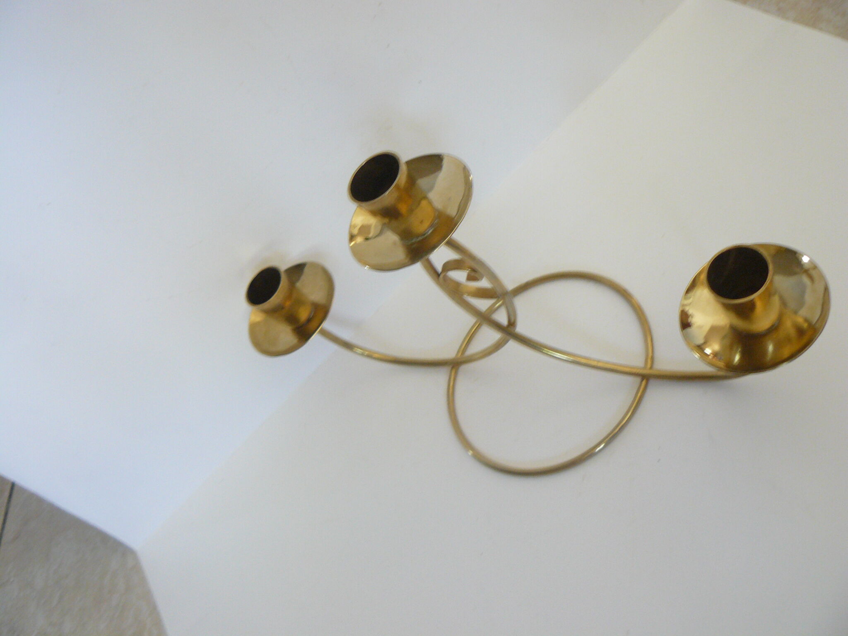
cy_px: 318
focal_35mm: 36
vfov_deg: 39.7
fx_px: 882
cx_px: 424
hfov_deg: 51.4
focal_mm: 6
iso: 200
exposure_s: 1/25
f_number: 2.8
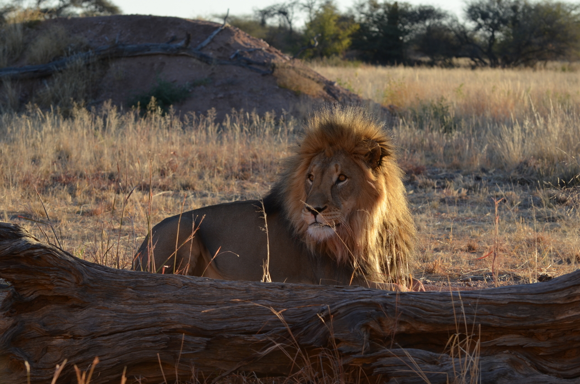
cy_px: 192
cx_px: 290
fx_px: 2460
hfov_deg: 13.4
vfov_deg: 8.9
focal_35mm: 153
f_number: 7.1
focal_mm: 102
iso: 200
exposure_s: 1/200
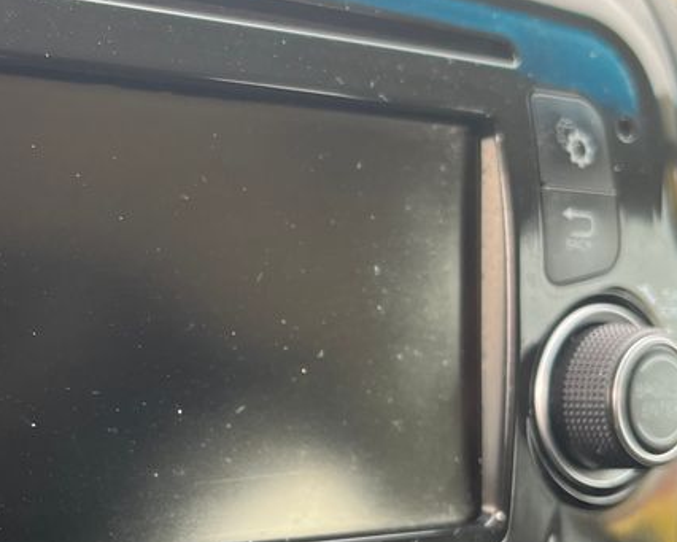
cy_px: 362
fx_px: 1223
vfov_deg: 24.9
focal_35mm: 61
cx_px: 172
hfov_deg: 30.5
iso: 125
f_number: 1.6
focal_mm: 5.1
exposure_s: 1/60
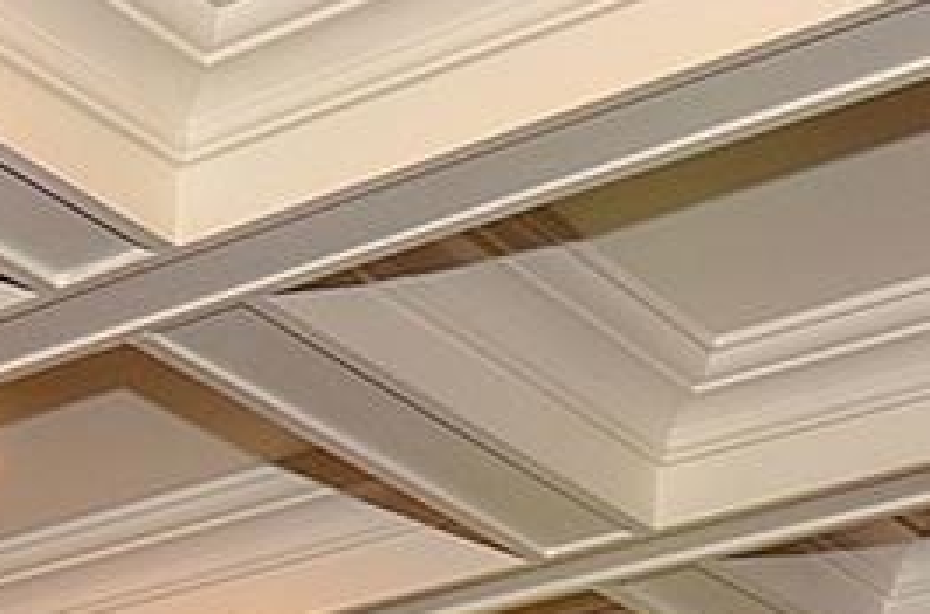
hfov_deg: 15.6
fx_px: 2988
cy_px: 1642
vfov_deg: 9.8
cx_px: -642
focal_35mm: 116
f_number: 4
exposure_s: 1/60
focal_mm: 10
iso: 100
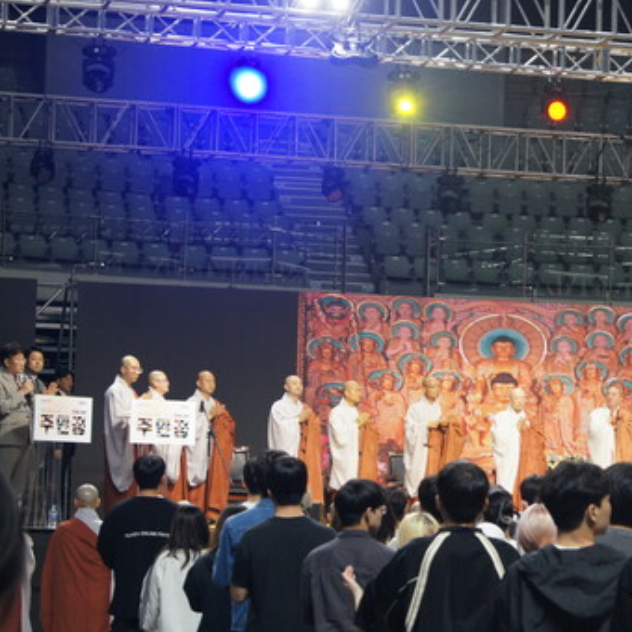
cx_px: 528
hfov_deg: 14.0
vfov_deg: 14.1
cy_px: 347
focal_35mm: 124
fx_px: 2556
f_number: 5.6
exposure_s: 1/100
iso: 800
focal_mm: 55
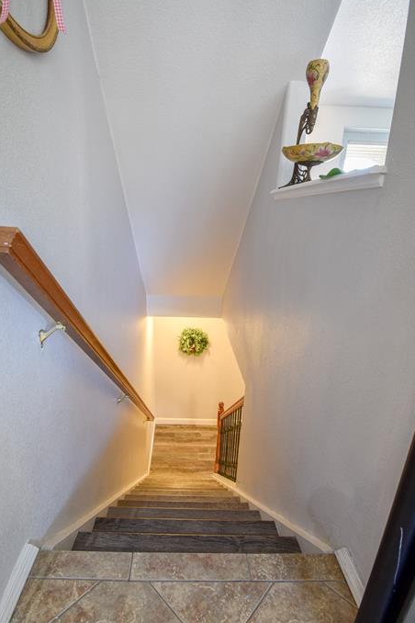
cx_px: 187
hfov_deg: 70.3
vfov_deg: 93.2
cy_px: 300
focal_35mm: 17
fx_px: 294
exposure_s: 1/3
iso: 320
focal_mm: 10
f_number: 8
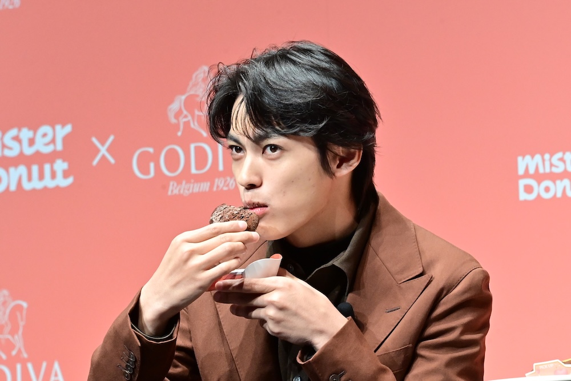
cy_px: 190
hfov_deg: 4.6
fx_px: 7138
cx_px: 286
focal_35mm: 450
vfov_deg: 3.1
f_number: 11
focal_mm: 300
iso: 6400
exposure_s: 1/200
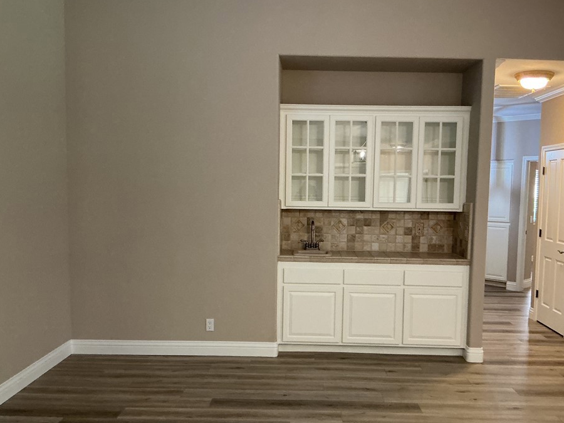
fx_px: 538
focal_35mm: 33
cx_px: 308
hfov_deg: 55.3
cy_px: 233
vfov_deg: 42.9
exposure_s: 1/60
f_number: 1.8
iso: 200
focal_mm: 3
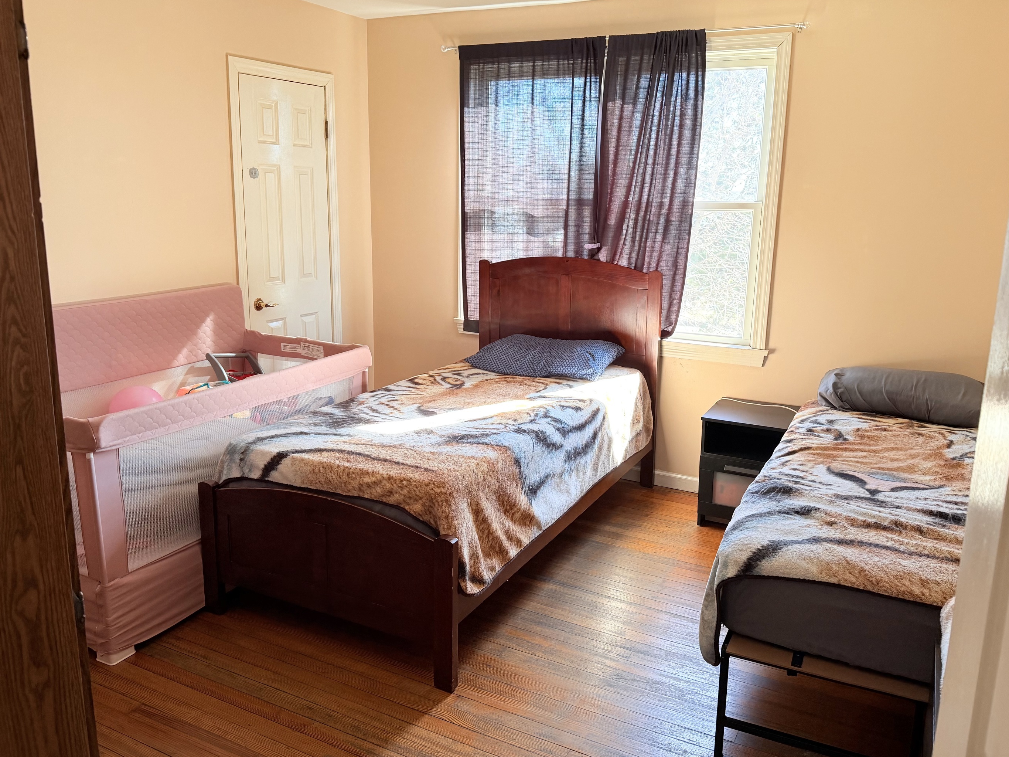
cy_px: 364
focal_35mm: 27
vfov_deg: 51.3
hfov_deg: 65.3
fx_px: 787
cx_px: 532
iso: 200
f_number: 1.78
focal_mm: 6.76
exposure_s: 1/98
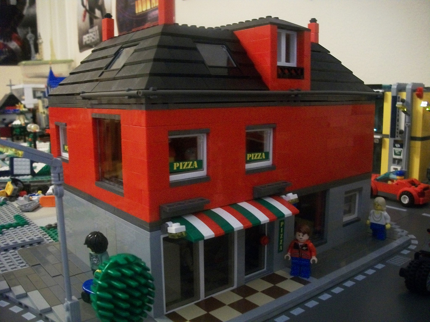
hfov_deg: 56.8
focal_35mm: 32
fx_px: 398
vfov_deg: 44.2
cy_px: 161
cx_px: 215
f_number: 2.9
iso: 220
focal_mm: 5.7
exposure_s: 1/8
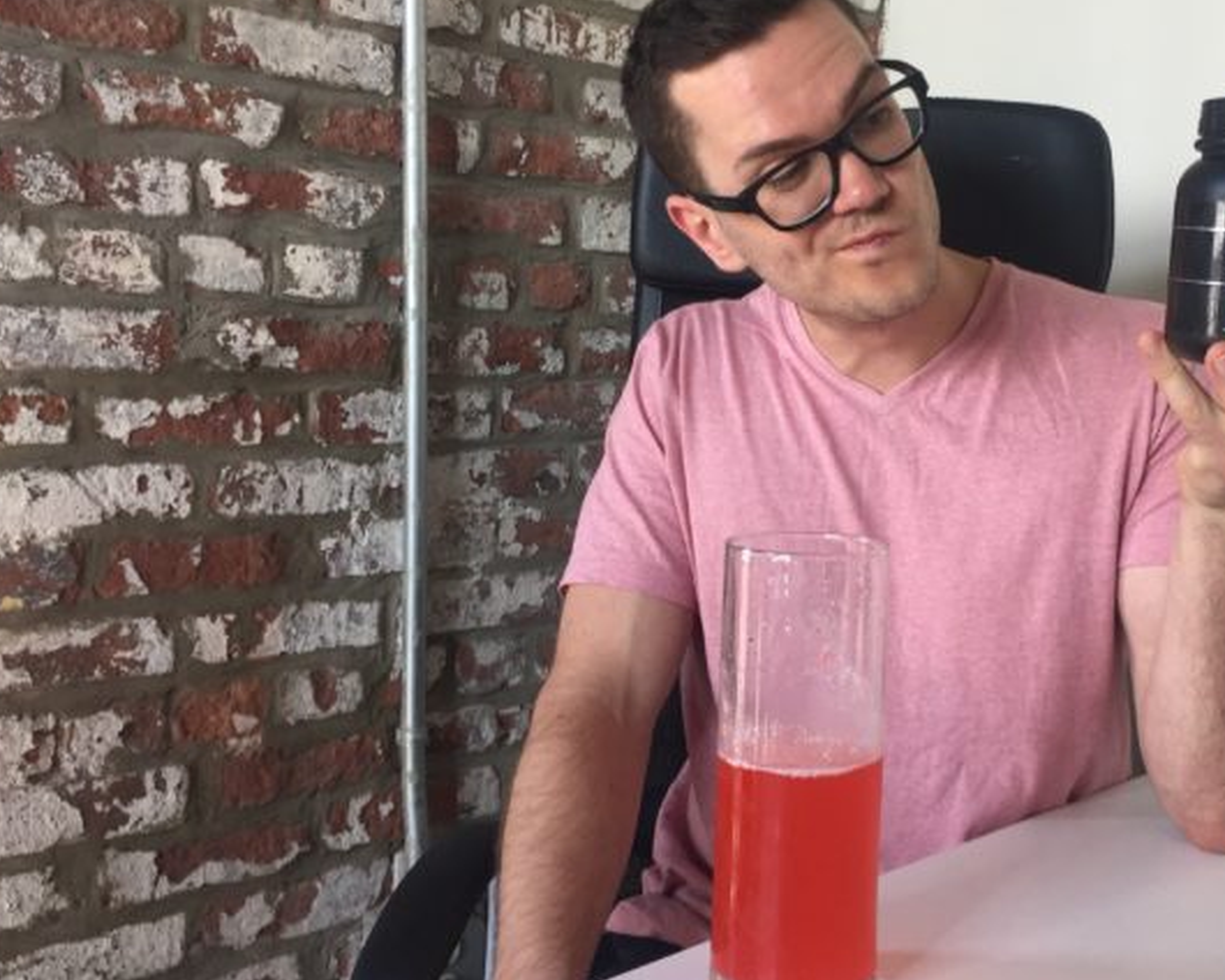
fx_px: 1486
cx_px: 853
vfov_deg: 36.4
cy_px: 432
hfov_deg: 43.9
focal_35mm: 41
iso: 40
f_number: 2.2
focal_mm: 4.15
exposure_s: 1/60
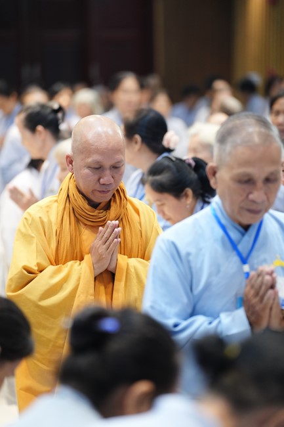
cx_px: 142
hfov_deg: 9.1
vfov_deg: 13.7
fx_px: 1776
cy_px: 214
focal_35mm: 150
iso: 3200
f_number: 3.2
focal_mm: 150
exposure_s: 1/125
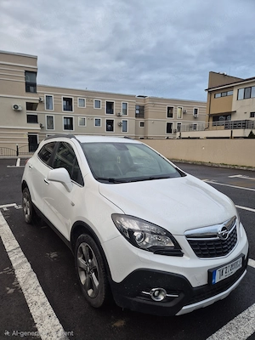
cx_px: 128
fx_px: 226
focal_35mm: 23
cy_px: 170
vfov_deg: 73.9
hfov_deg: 58.9
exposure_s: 1/100
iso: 200
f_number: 1.8
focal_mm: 5.4
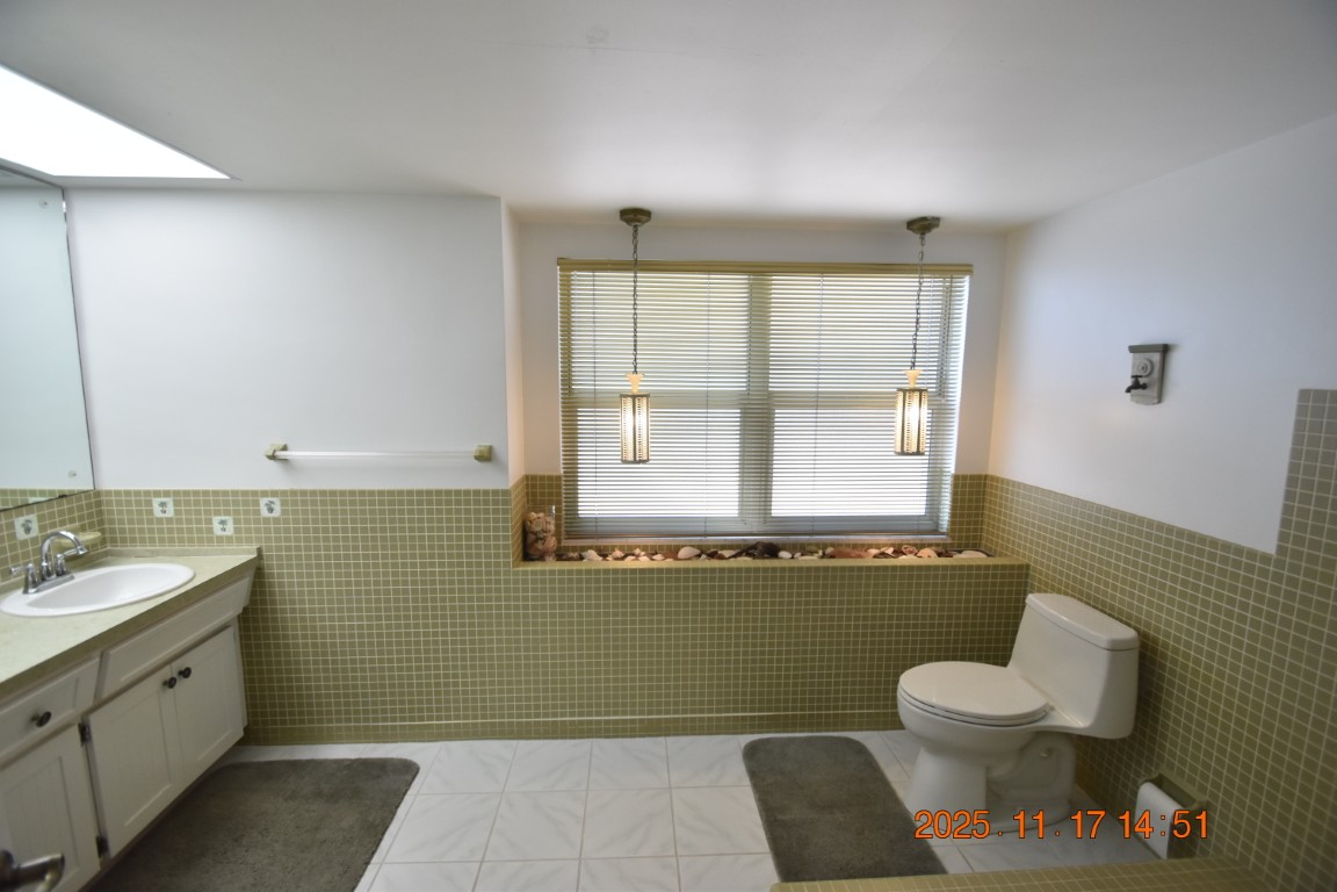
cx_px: 668
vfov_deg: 77.3
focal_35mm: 15
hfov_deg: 100.4
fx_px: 557
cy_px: 446
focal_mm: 10
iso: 800
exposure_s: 1/180
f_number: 3.5
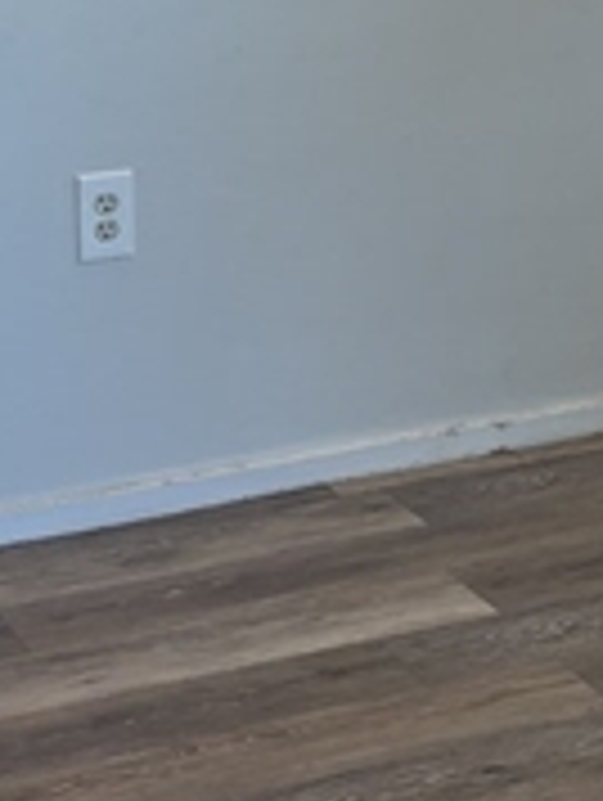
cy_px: 207
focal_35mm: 112
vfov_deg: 17.5
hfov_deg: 13.2
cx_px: 482
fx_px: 2595
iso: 125
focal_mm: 5.96
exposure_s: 1/120
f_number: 1.6
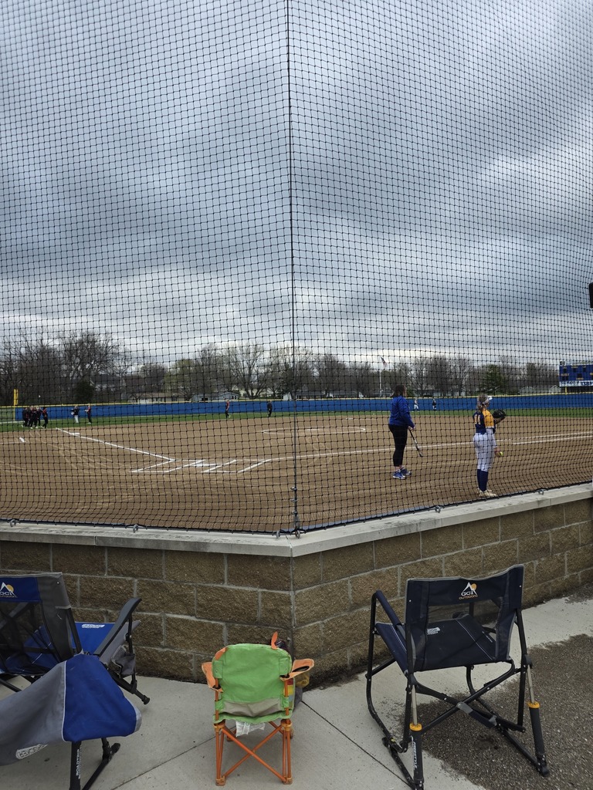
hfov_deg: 58.9
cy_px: 395
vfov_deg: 73.9
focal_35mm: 23
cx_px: 296
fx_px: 525
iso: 80
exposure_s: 1/2985
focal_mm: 6.25
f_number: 1.7
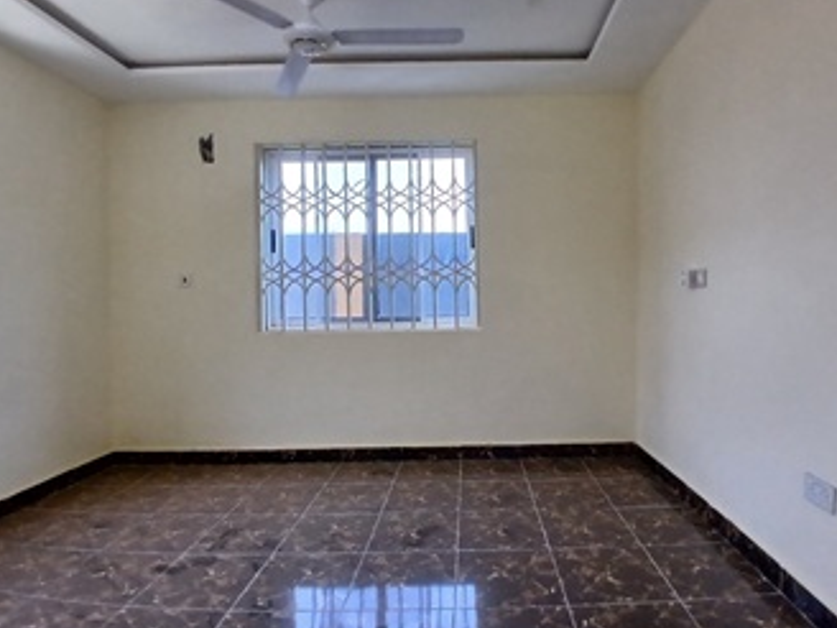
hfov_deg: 81.3
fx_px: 484
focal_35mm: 20
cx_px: 472
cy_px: 292
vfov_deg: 65.9
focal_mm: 1.4
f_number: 2.2
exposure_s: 1/33.3
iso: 160
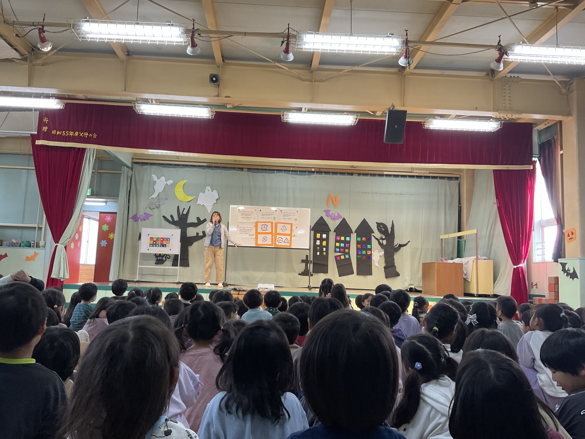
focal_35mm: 29
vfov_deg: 48.2
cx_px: 292
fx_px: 490
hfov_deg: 61.7
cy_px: 220
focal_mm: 3
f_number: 1.8
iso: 64
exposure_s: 1/50
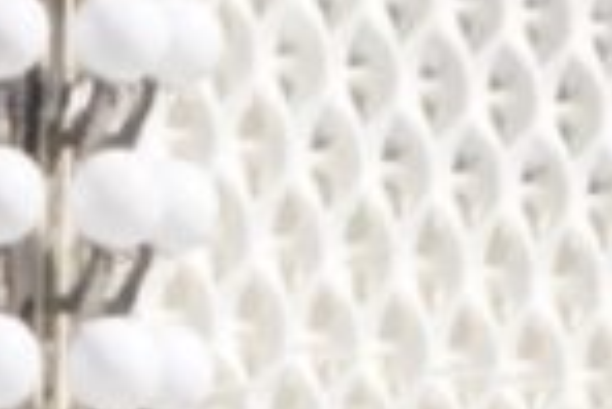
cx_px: -575
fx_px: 21185
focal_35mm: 1245
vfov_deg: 1.1
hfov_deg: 1.7
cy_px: 1111
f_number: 10
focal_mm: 120
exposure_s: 1/125
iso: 100
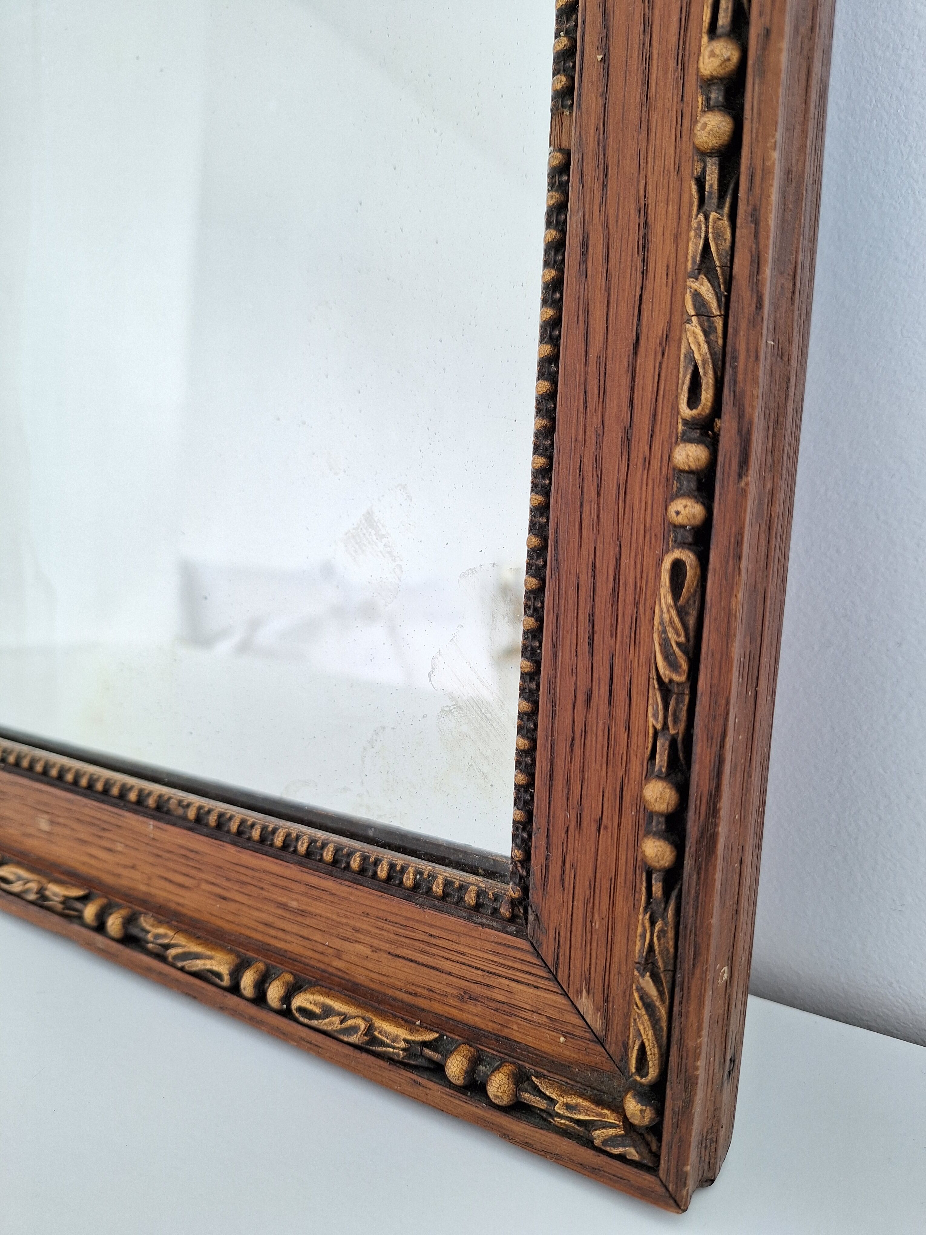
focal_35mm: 23
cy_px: 618
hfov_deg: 58.9
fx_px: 820
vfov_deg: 73.9
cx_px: 463
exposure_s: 1/120
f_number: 1.8
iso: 80
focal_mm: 5.54
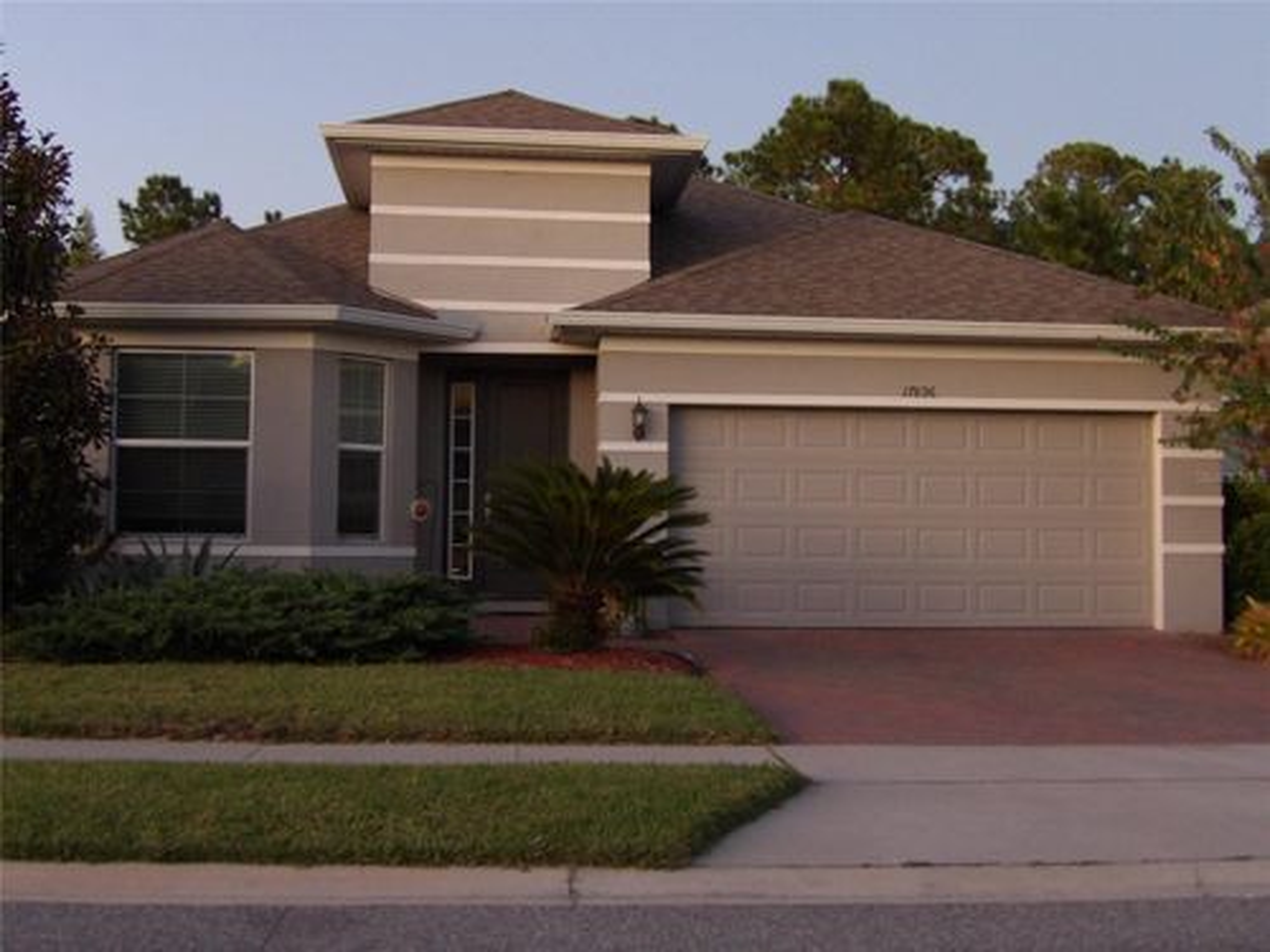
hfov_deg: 41.2
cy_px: 476
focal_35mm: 46
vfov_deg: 31.5
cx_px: 635
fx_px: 1688
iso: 400
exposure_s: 1/4
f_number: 3.8
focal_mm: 8.2
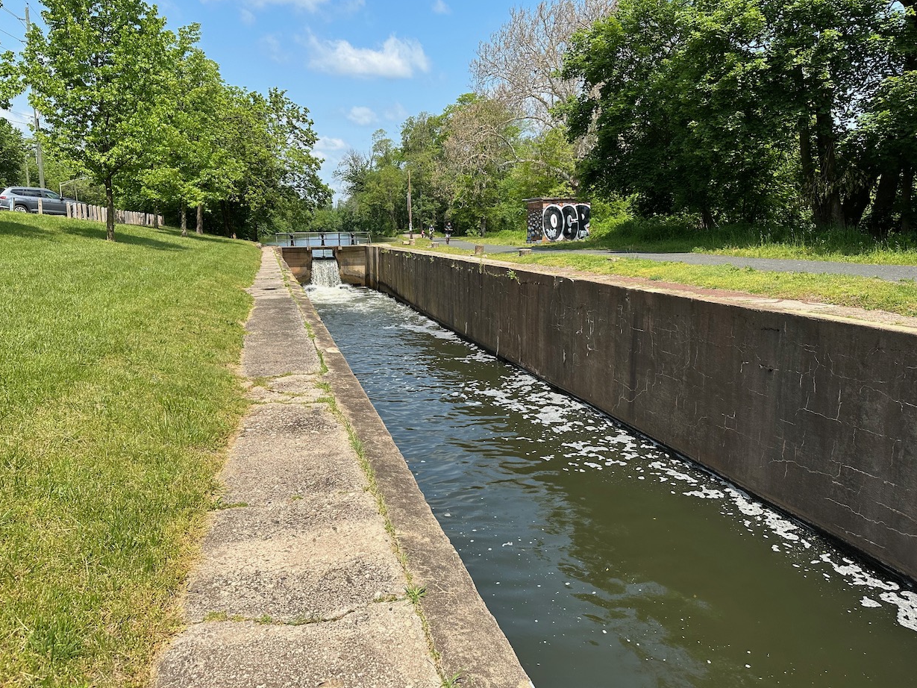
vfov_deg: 54.9
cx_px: 451
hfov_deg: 69.4
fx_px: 662
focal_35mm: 25
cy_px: 342
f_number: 1.78
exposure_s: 1/3597
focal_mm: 6.86
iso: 80
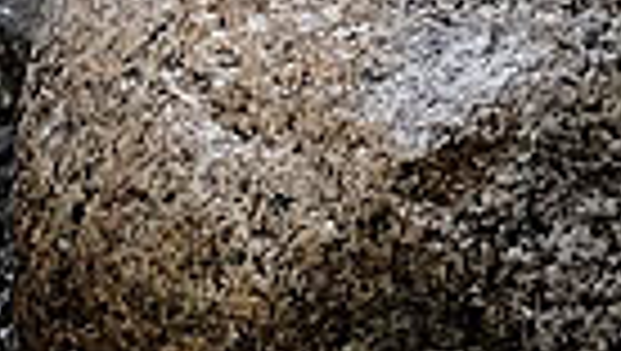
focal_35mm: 1772
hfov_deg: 1.2
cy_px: -430
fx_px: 29212
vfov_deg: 0.7
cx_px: -1192
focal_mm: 156.1
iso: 500
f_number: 4.5
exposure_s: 1/500
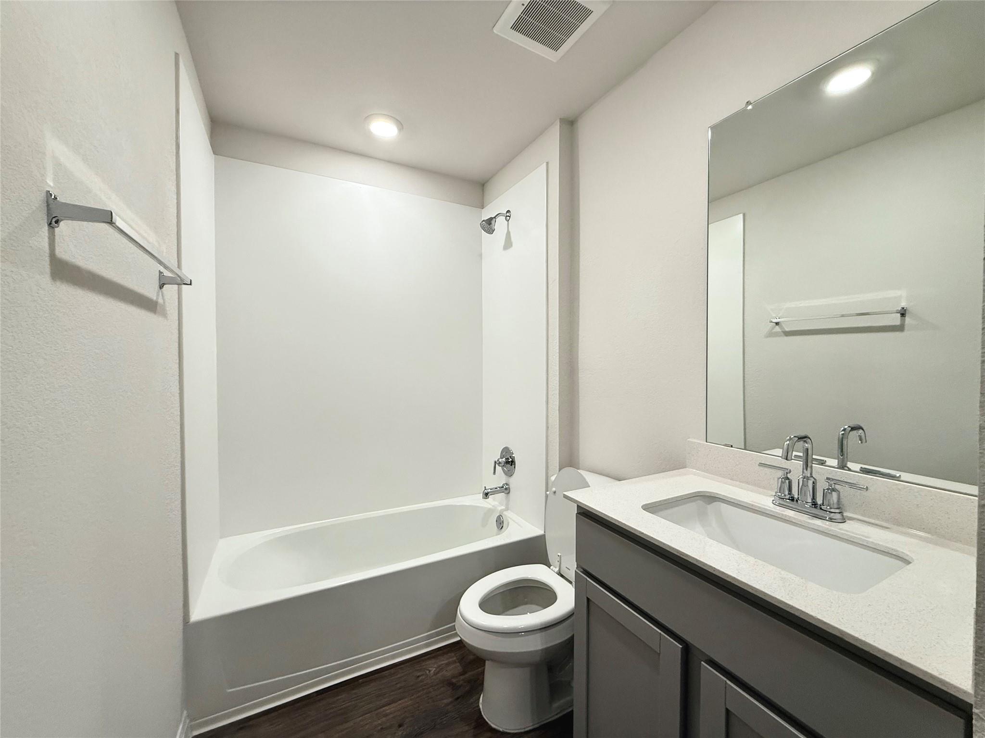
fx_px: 398
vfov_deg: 85.7
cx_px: 492
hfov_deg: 102.1
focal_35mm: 14
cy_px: 369
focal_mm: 2.22
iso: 250
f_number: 2.2
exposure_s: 1/120
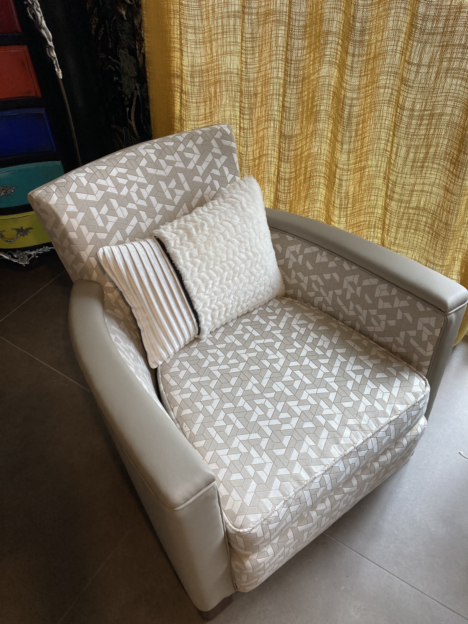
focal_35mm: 28
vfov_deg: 63.4
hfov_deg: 49.7
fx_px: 505
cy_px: 312
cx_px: 234
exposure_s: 1/118
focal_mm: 3.99
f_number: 1.8
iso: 80
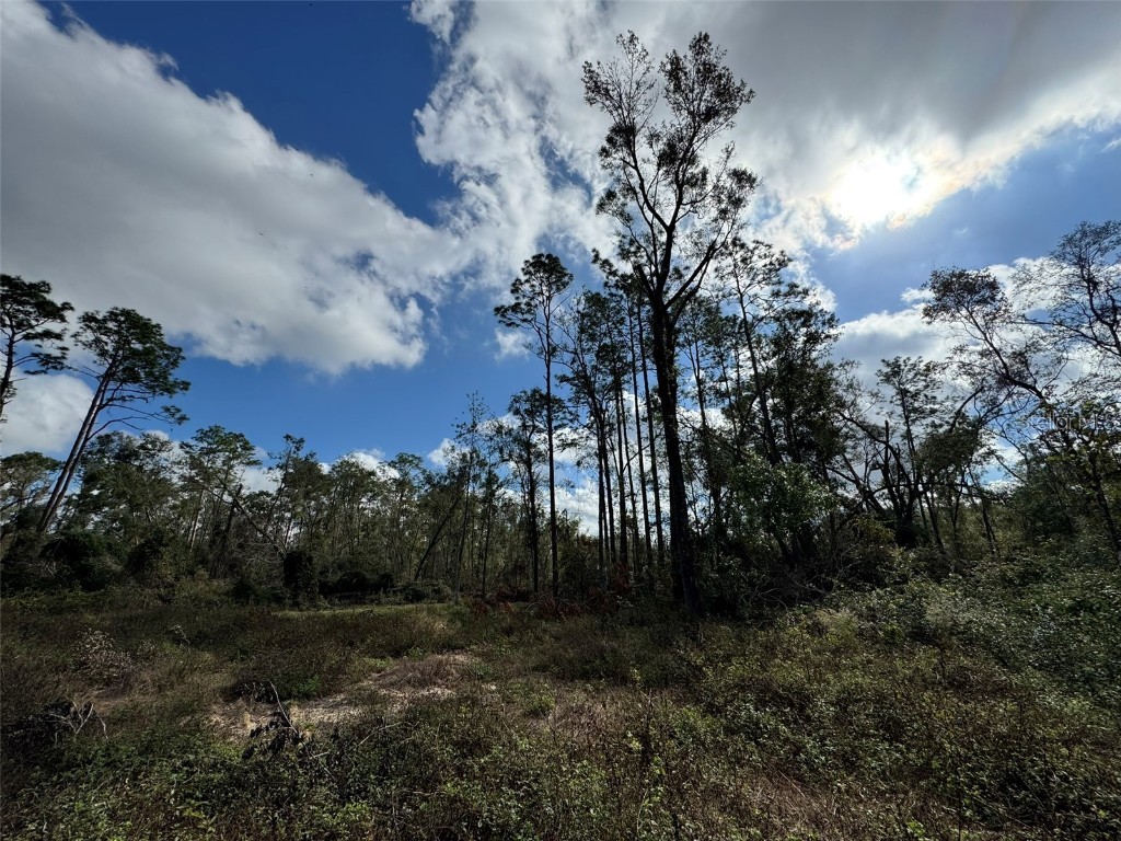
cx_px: 560
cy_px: 420
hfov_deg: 102.1
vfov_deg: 85.7
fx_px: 453
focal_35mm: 14
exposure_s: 1/3390
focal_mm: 2.22
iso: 50
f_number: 2.2
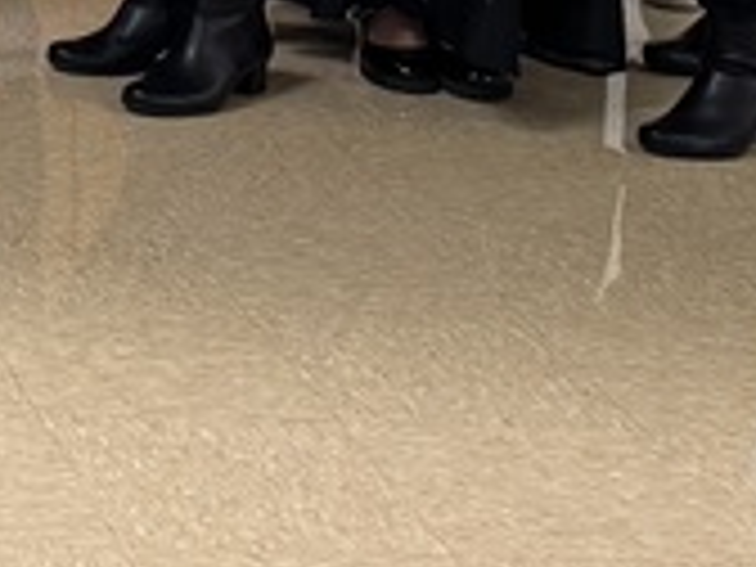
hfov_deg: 11.8
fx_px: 3189
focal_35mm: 146
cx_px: -868
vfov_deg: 9.2
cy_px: -765
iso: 160
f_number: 1.78
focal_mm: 6.76
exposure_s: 1/60
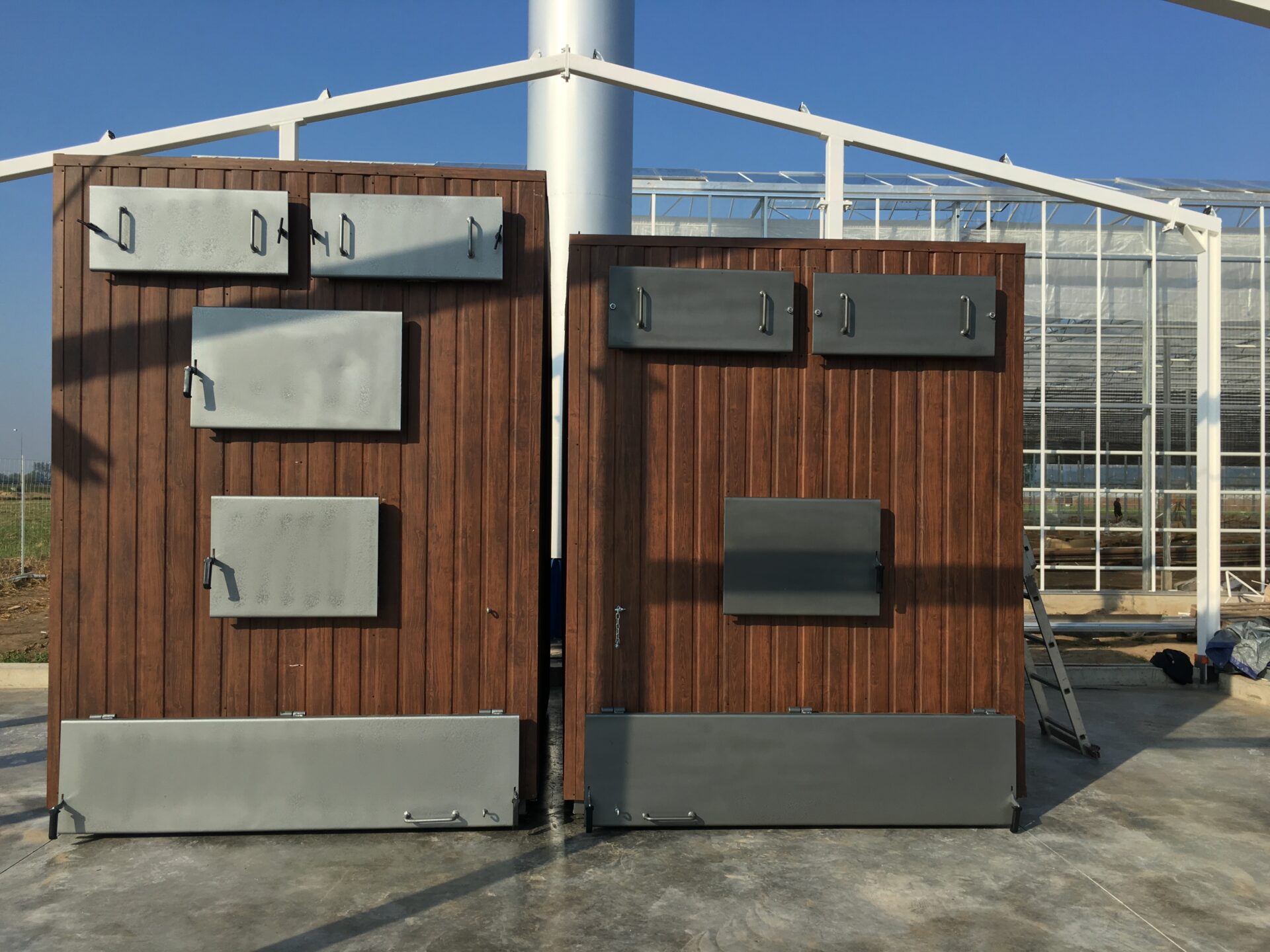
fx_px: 1064
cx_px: 635
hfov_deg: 61.7
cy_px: 476
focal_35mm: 29
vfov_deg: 48.2
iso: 25
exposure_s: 1/1202
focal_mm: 4.15
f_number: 2.2
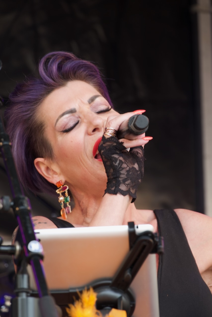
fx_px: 2260
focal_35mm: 256
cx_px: 106
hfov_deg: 5.4
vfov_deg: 8.0
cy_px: 158
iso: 100
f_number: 4
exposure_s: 1/50
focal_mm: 93.9
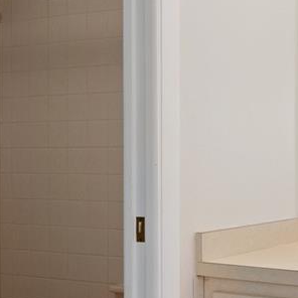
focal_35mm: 69
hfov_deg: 22.3
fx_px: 672
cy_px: 175
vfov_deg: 25.0
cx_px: 391
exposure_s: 1/4
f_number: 8
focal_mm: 20
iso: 320
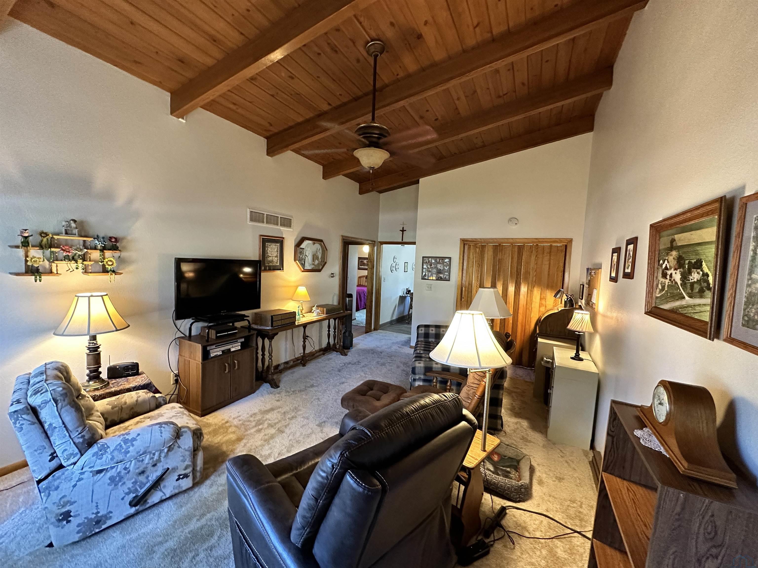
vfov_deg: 85.7
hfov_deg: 102.1
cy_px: 284
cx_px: 379
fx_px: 307
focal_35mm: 14
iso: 500
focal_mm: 2.22
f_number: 2.2
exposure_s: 1/60
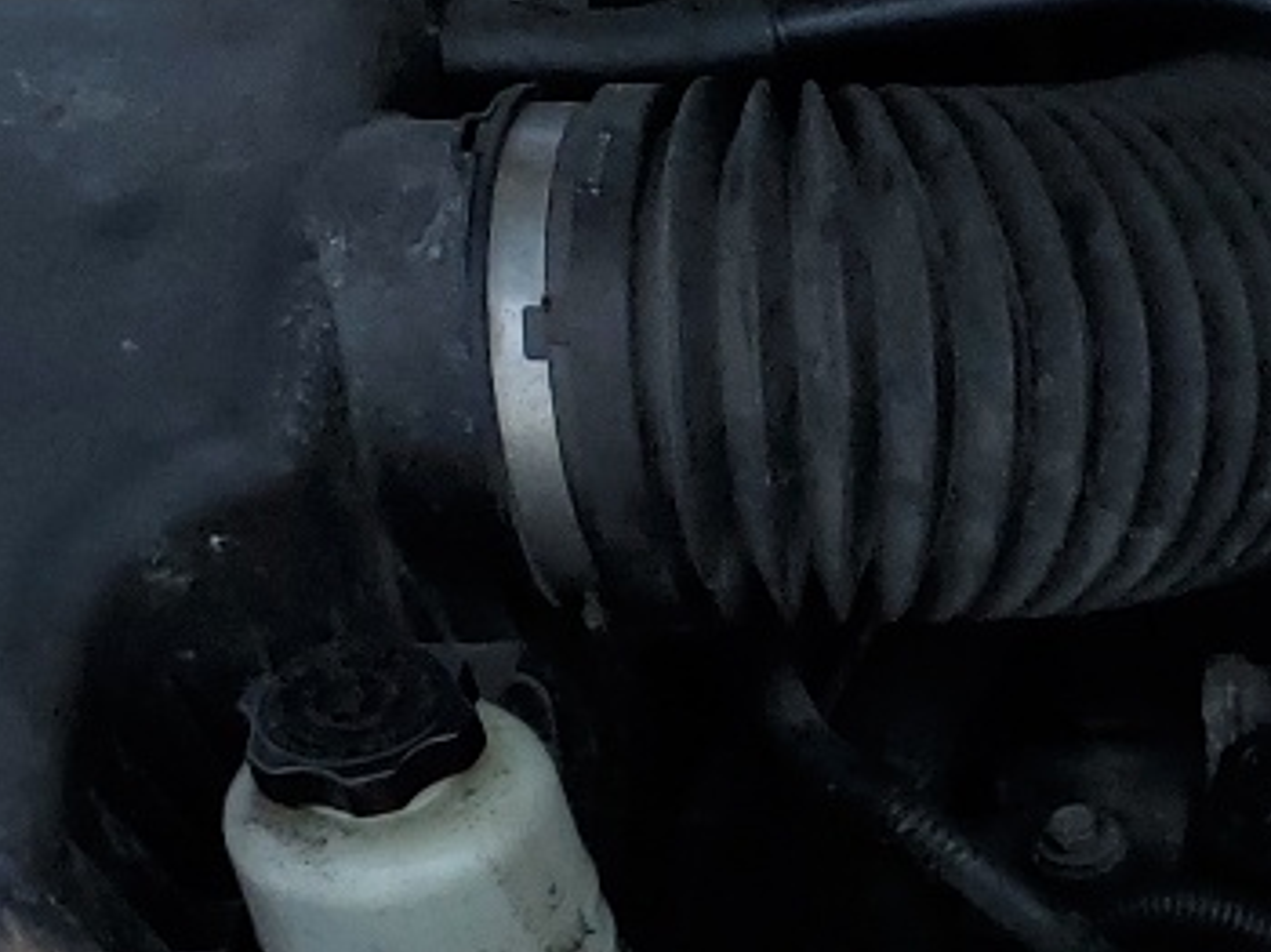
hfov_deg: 14.6
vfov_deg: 11.9
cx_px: 2244
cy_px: 1392
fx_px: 4366
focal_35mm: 119
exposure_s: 1/3333
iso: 50
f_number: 1.5
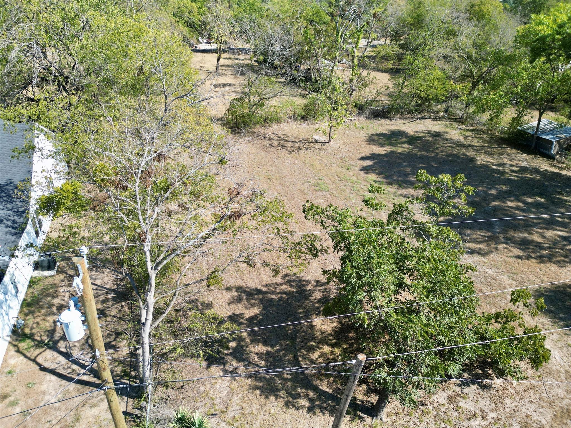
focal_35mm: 24
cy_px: 214
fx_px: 396
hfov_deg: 71.6
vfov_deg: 56.8
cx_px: 286
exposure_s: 1/1250
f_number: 1.7
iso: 110
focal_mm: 6.72
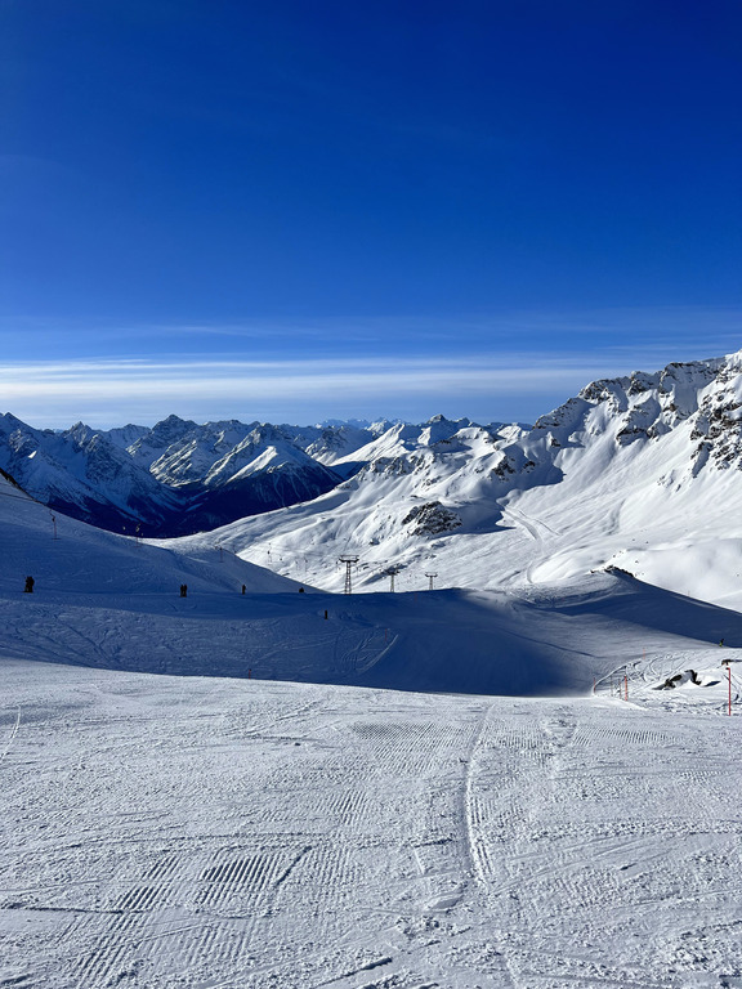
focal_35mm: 26
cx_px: 371
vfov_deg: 67.3
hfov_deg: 53.1
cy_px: 494
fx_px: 743
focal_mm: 5.7
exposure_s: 1/11364
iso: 50
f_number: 1.5
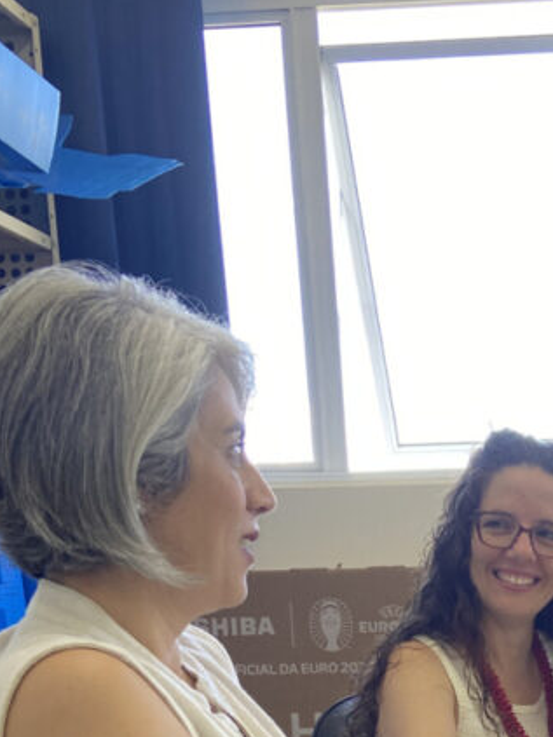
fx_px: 1343
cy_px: 843
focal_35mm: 63
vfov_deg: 27.6
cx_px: 595
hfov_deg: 22.1
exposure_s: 1/120
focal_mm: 4.25
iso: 100
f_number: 1.8
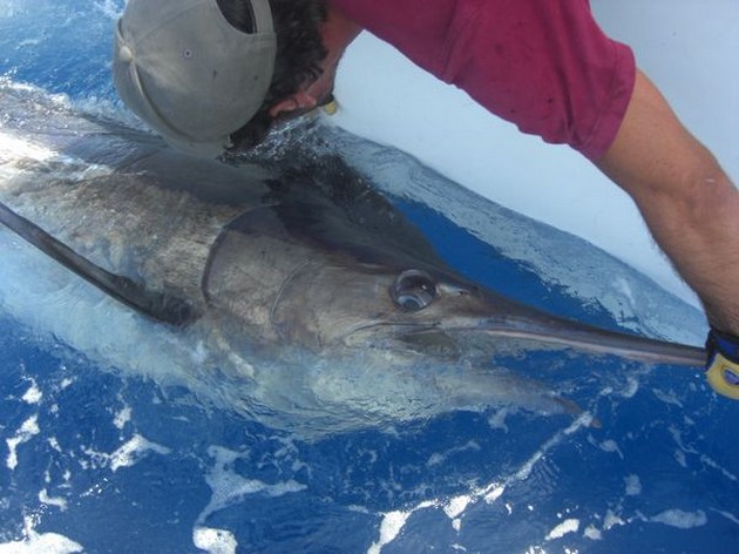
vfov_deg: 37.7
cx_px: 370
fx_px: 811
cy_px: 277
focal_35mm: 38
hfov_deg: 49.0
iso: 80
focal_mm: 7.9
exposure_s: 1/320
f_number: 2.8
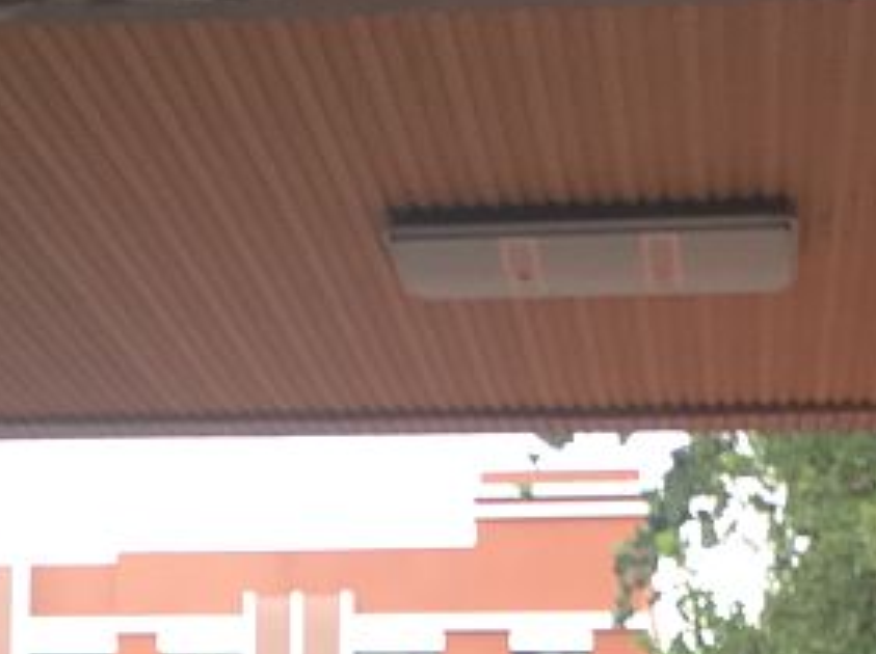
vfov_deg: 11.2
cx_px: 324
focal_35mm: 124
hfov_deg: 15.9
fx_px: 3134
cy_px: 1109
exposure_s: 1/100
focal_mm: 4.15
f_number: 2.2
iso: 40
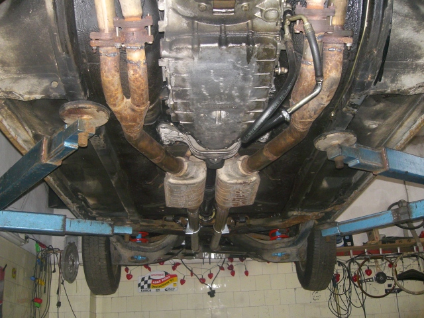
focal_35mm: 38
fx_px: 465
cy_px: 159
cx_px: 212
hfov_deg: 49.0
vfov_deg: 37.7
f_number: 3.1
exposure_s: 1/60
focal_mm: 6.3
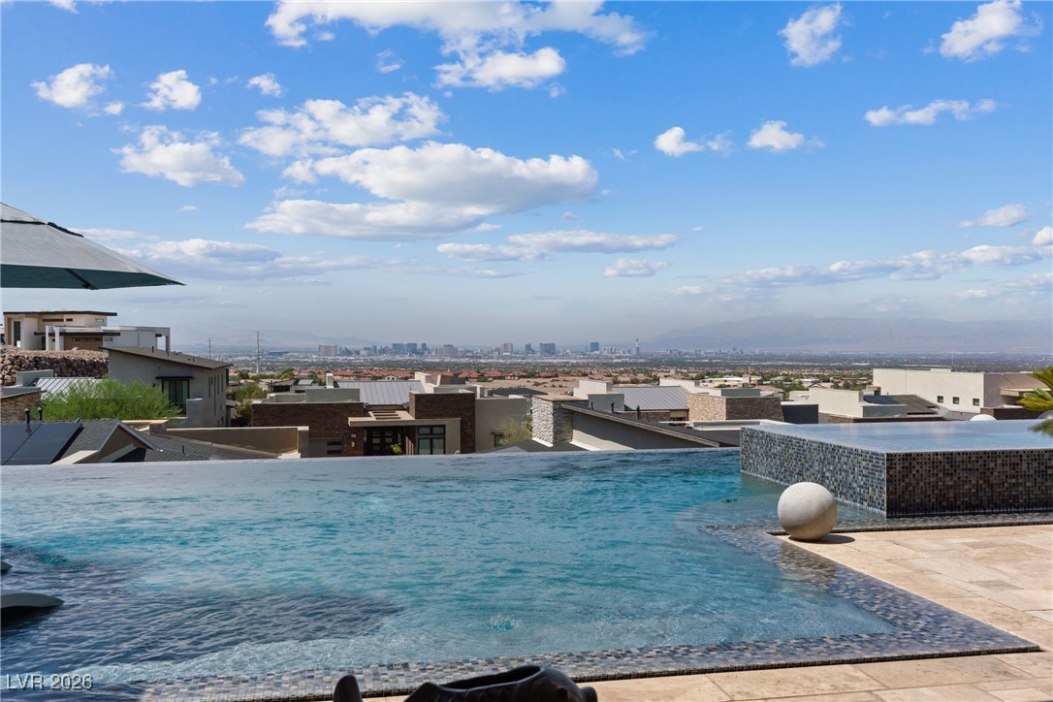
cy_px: 351
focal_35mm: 35
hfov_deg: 54.4
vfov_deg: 37.9
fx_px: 1024
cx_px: 526
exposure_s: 1/640
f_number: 8
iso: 200
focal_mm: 35
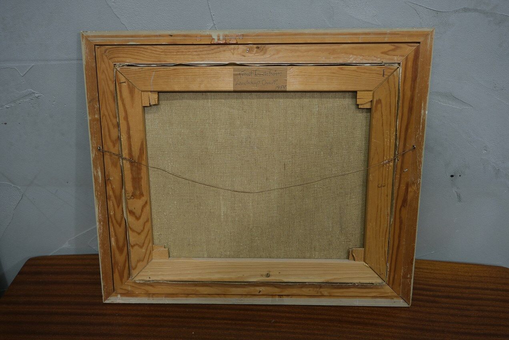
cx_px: 254
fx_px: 467
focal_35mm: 33
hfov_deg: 57.2
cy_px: 170
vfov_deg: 40.0
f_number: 4
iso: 640
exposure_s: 1/30
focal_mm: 22.3
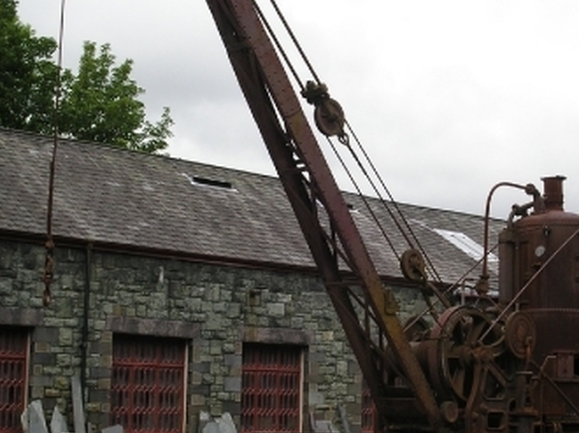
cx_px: 323
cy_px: 224
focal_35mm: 69
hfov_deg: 28.2
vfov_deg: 21.3
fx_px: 1153
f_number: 5.6
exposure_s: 1/125
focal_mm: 7.8
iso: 100
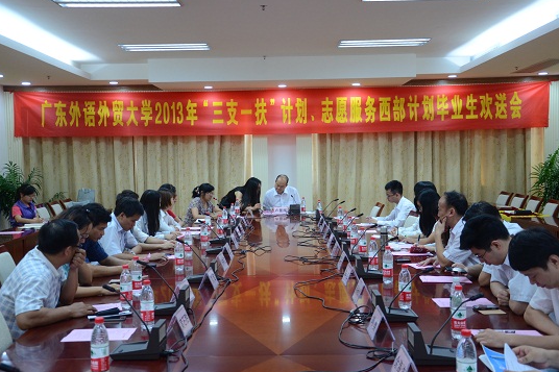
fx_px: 667
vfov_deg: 31.2
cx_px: 277
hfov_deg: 45.4
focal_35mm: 43
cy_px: 185
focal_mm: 28
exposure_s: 1/60
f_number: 4
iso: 1250
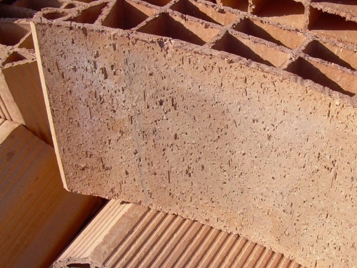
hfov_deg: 30.6
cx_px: 269
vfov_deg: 23.7
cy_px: 144
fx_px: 640
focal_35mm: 62
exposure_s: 1/386
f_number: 4.6
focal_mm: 6.3
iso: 50
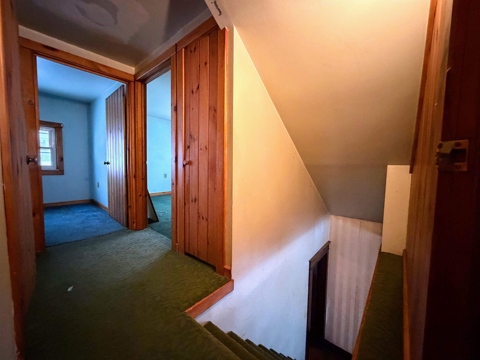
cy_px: 180
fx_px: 194
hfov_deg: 102.1
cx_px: 240
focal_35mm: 14
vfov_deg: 85.7
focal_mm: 2.22
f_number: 2.2
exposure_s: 1/40
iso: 1250
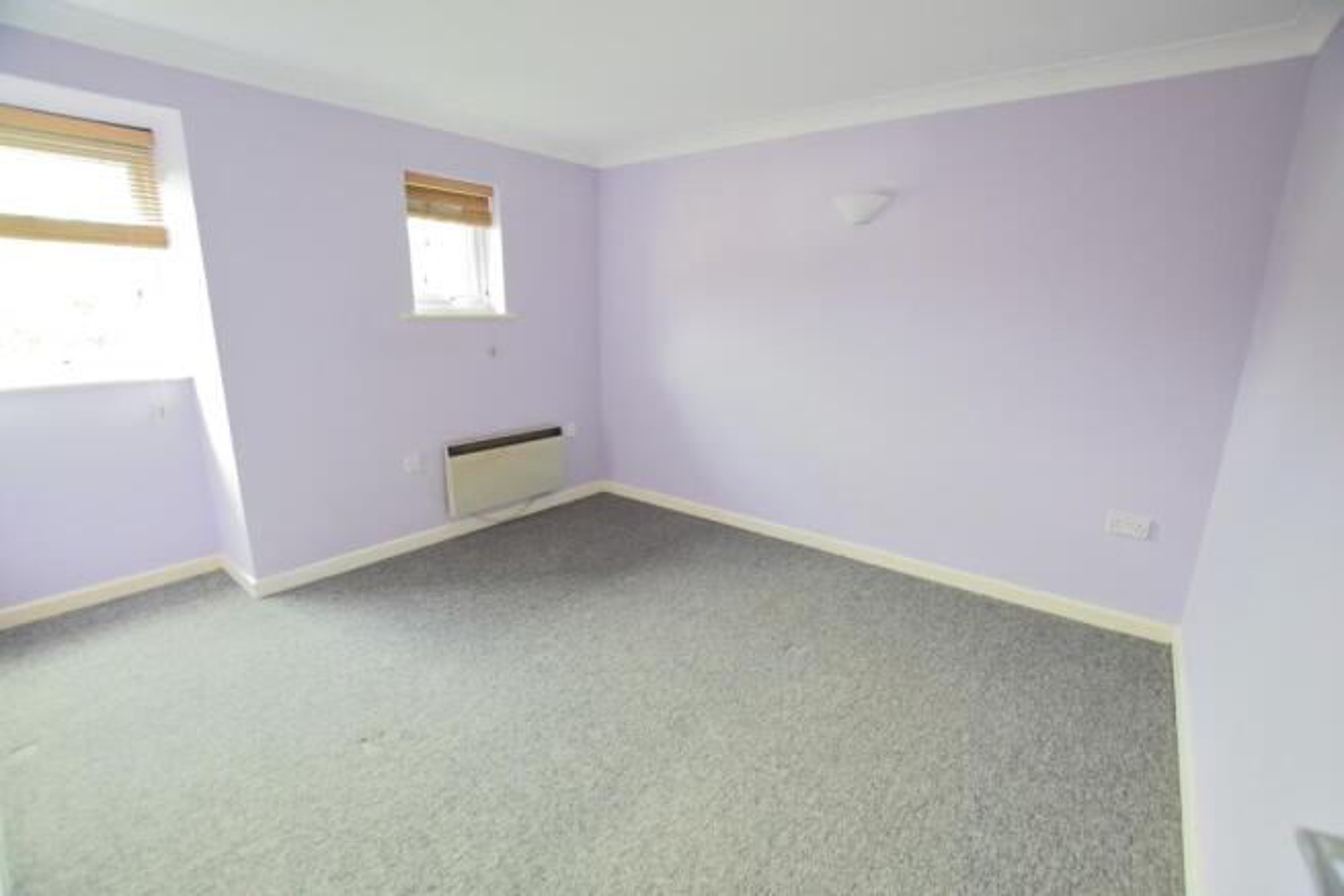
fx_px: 560
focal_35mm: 15
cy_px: 448
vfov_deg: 77.4
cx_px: 672
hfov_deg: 100.4
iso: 1800
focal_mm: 10
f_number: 3.5
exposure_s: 1/60
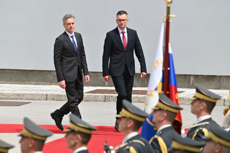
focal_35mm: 500
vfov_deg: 2.7
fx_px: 3192
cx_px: 115
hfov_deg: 4.1
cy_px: 76
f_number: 11
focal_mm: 500
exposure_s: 1/1000
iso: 800
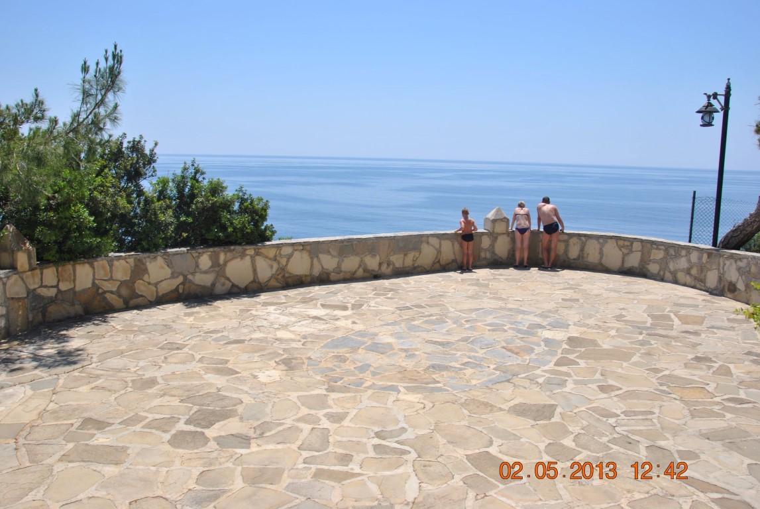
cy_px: 254
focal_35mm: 27
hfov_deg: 67.3
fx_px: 571
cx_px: 380
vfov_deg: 48.1
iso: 100
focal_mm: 18
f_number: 9
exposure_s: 1/320
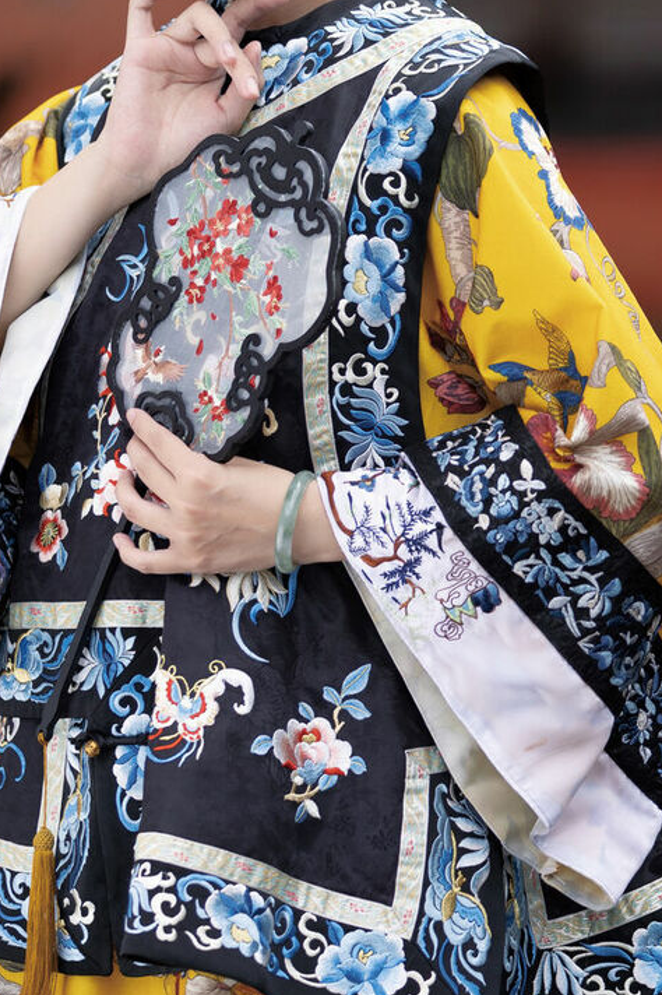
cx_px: 480
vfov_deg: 7.6
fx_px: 7454
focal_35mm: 270
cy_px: 124
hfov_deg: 5.1
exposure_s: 1/1000
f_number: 2.8
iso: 160
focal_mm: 123
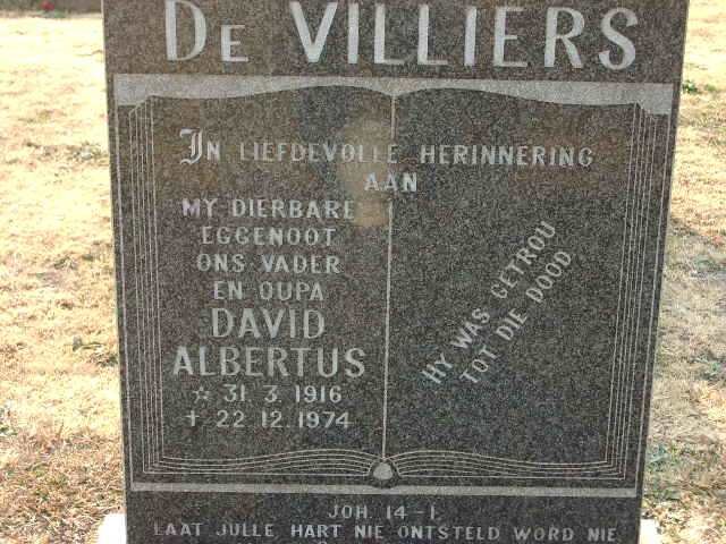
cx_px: 363
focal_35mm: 74
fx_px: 1552
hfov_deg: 26.3
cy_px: 272
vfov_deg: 19.9
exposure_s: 1/100
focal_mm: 12.2
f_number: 3.9
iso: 100
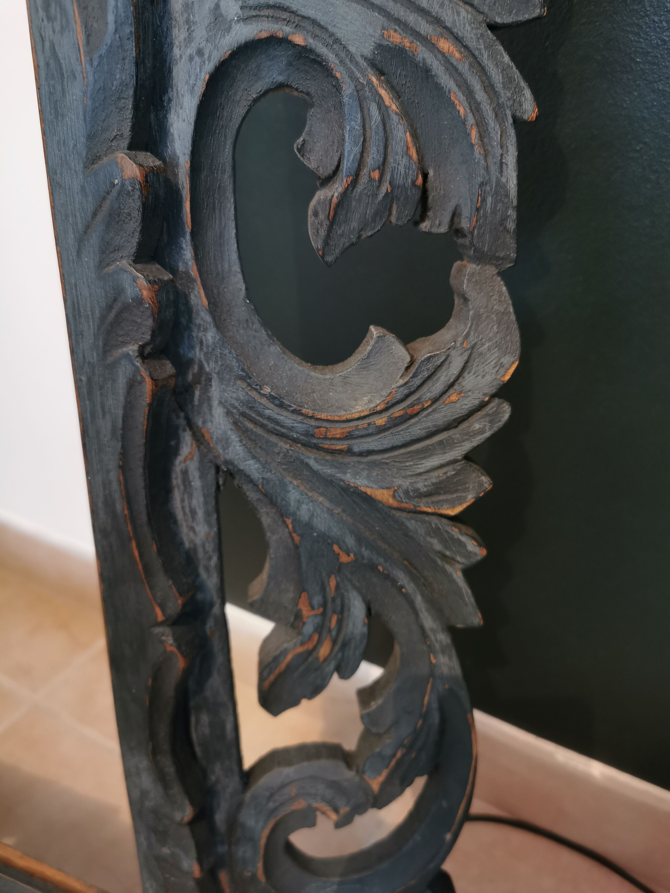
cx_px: 335
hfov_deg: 51.4
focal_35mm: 27
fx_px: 697
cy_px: 446
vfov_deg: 65.3
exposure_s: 1/33.3
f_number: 1.6
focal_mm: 5.56
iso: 400
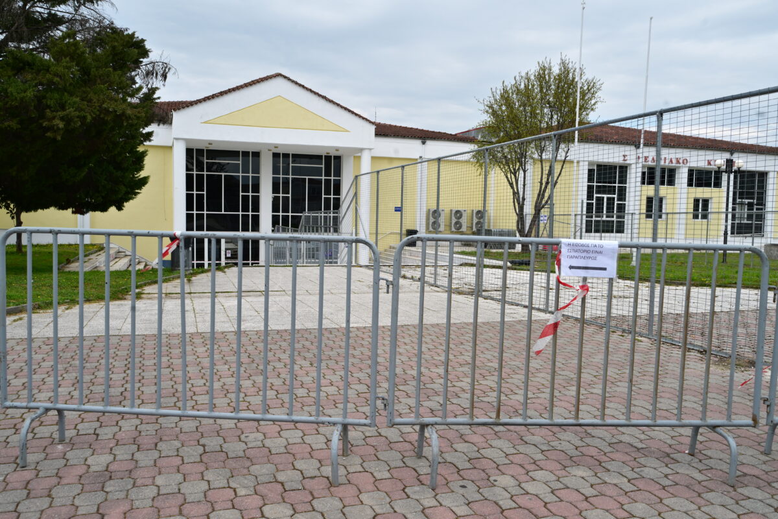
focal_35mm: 30
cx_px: 389
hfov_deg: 61.1
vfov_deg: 43.0
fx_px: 659
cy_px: 260
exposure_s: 1/800
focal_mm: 30.5
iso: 500
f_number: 9
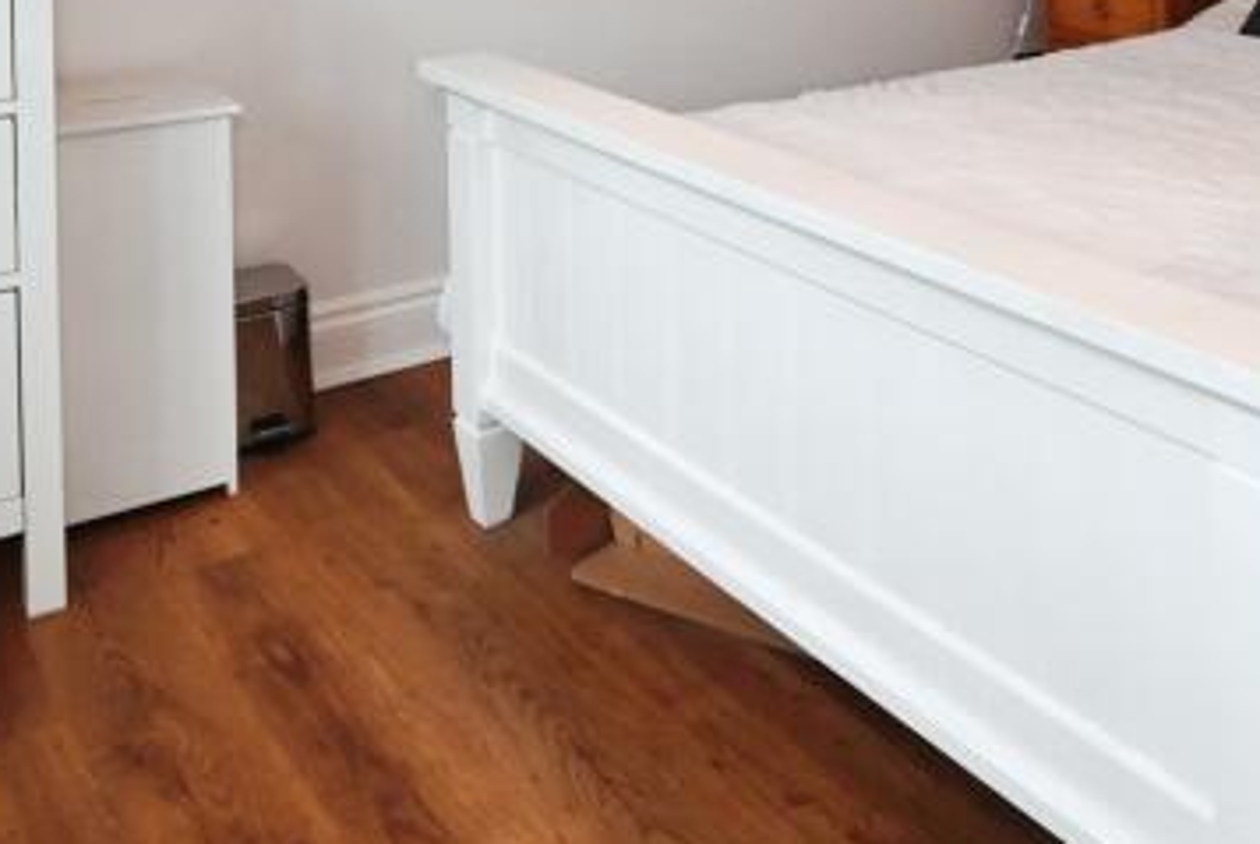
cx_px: 854
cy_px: -194
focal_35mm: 43
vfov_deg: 27.2
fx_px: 1507
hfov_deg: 44.6
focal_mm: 15
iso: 1000
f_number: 5.6
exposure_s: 1/50
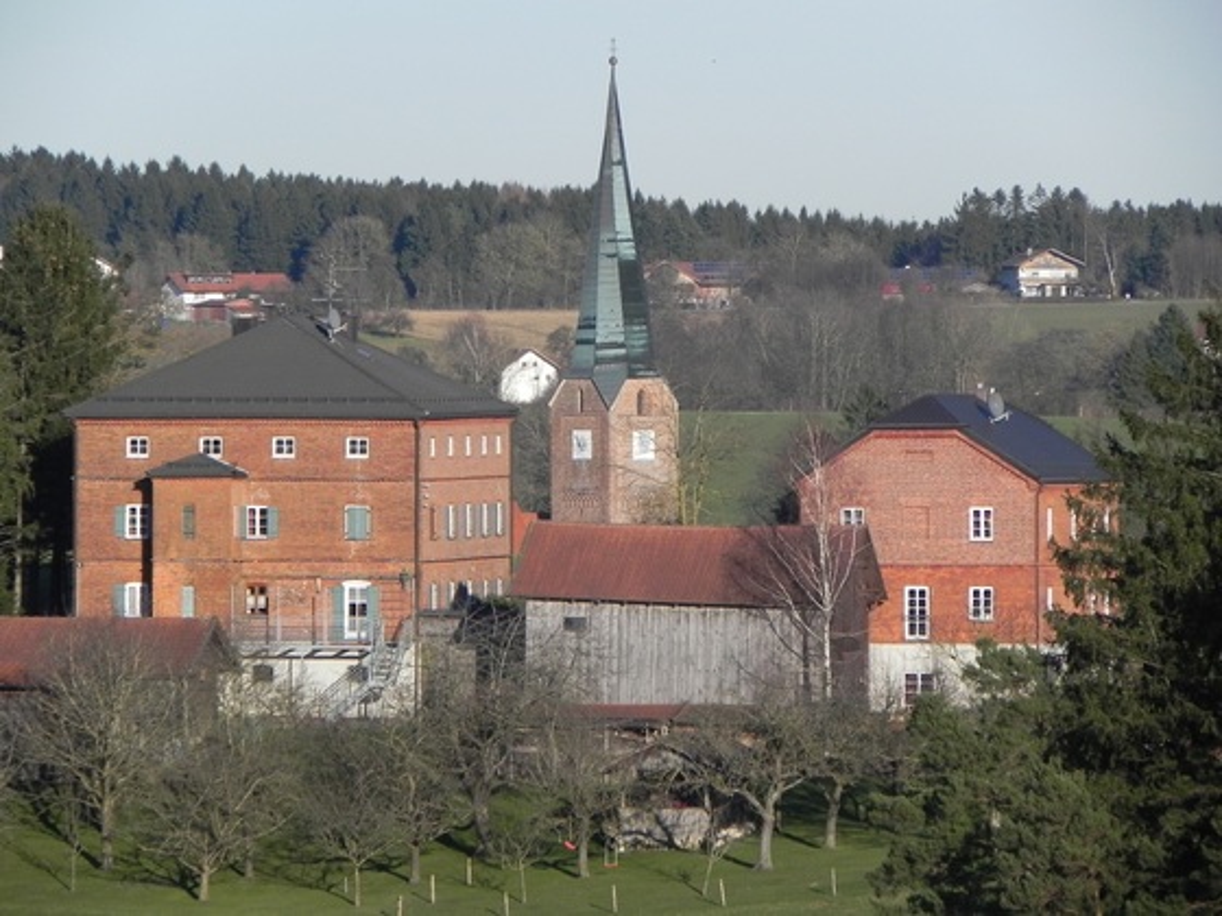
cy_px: 458
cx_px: 611
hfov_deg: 4.7
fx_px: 15003
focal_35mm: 425
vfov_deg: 3.5
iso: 160
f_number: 7.1
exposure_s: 1/425
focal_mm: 75.7
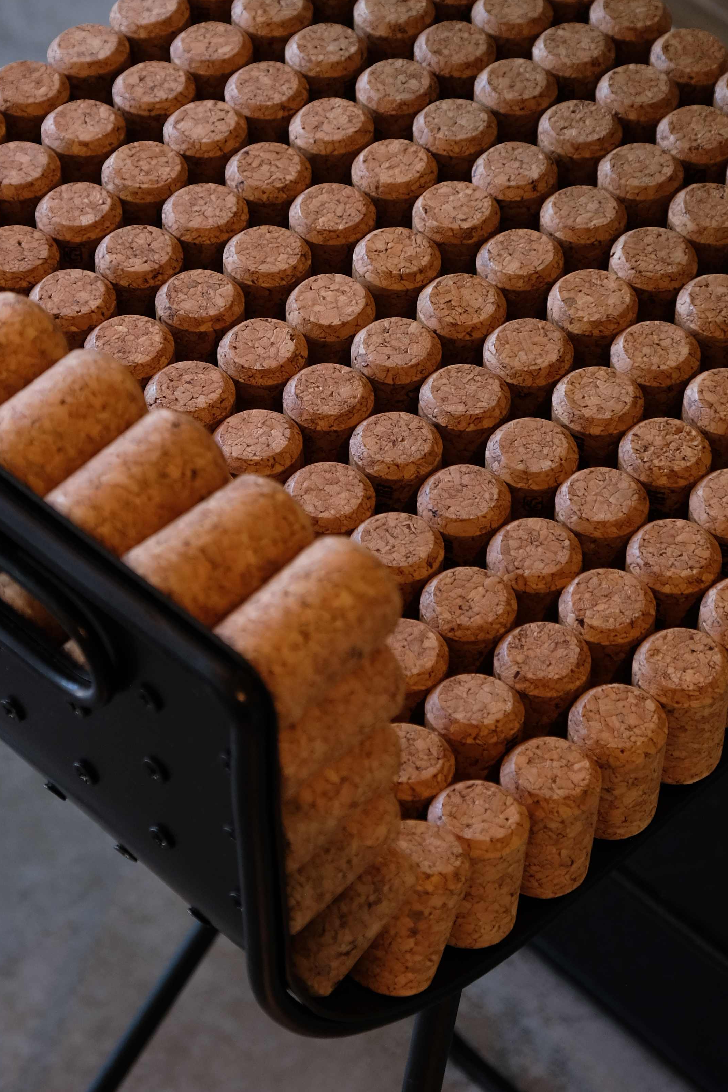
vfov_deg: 19.4
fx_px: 3185
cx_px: 281
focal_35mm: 105
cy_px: 360
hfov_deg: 13.0
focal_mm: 37.4
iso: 400
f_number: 5
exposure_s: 1/20
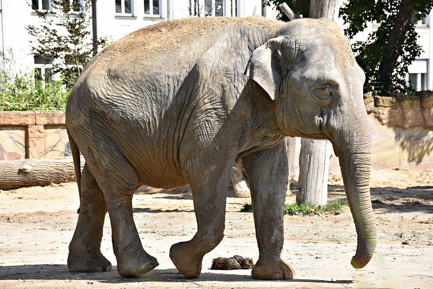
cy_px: 144
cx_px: 216
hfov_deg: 15.2
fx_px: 1624
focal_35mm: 135
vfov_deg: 10.2
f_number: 9
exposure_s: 1/320
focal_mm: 90
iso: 200
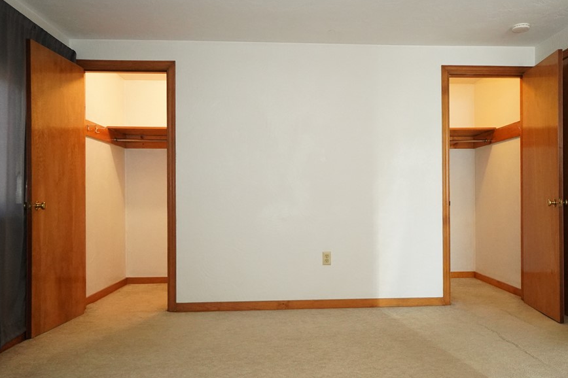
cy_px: 202
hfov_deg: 61.6
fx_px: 473
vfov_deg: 43.5
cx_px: 329
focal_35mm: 30
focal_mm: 16
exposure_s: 1/160
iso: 5000
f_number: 4
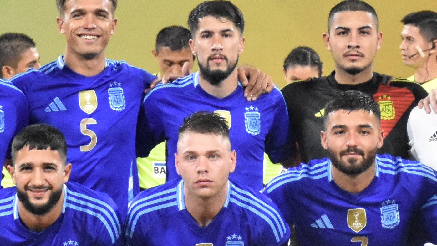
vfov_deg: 3.5
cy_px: 243
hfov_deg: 6.3
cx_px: 246
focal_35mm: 343
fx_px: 3975
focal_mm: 62
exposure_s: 1/640
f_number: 5
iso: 4000
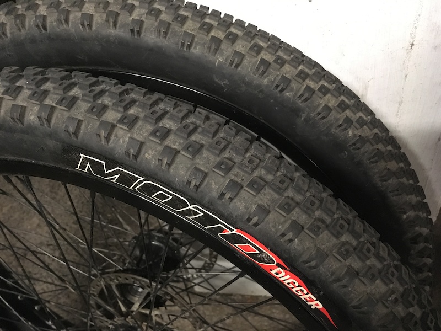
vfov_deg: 48.2
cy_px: 166
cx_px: 220
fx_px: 369
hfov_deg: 61.7
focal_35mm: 29
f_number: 2.2
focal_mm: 4.15
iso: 400
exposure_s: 1/17
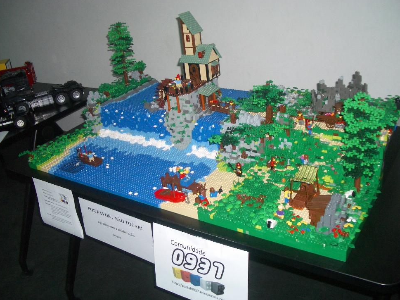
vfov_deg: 38.6
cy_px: 142
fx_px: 427
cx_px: 207
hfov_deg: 50.1
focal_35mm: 37
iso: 100
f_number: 2.6
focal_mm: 5.8
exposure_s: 1/60
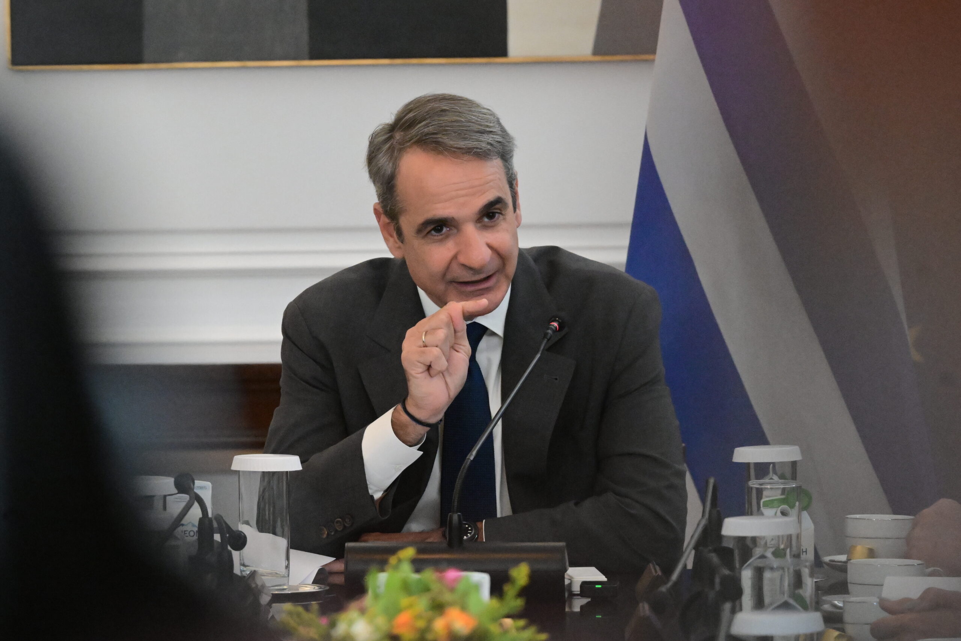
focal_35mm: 300
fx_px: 8008
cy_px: 320
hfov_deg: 6.9
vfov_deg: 4.6
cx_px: 480
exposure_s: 1/500
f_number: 7.1
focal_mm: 200
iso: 10000
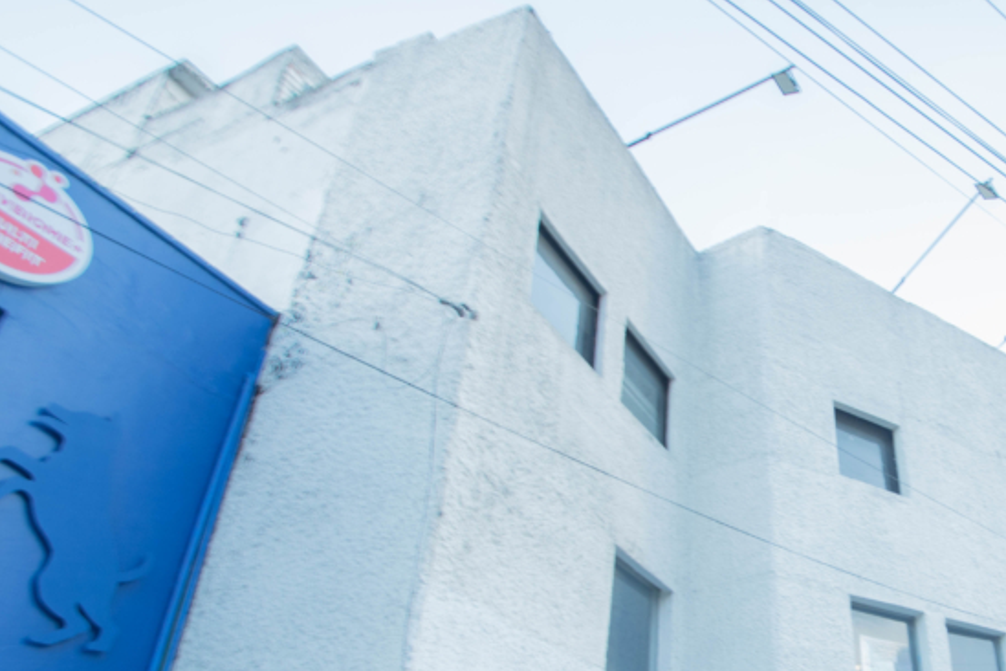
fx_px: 782
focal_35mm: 28
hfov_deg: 57.7
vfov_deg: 43.4
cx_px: 876
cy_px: 569
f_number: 7.1
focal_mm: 10
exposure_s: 1/13
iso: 100
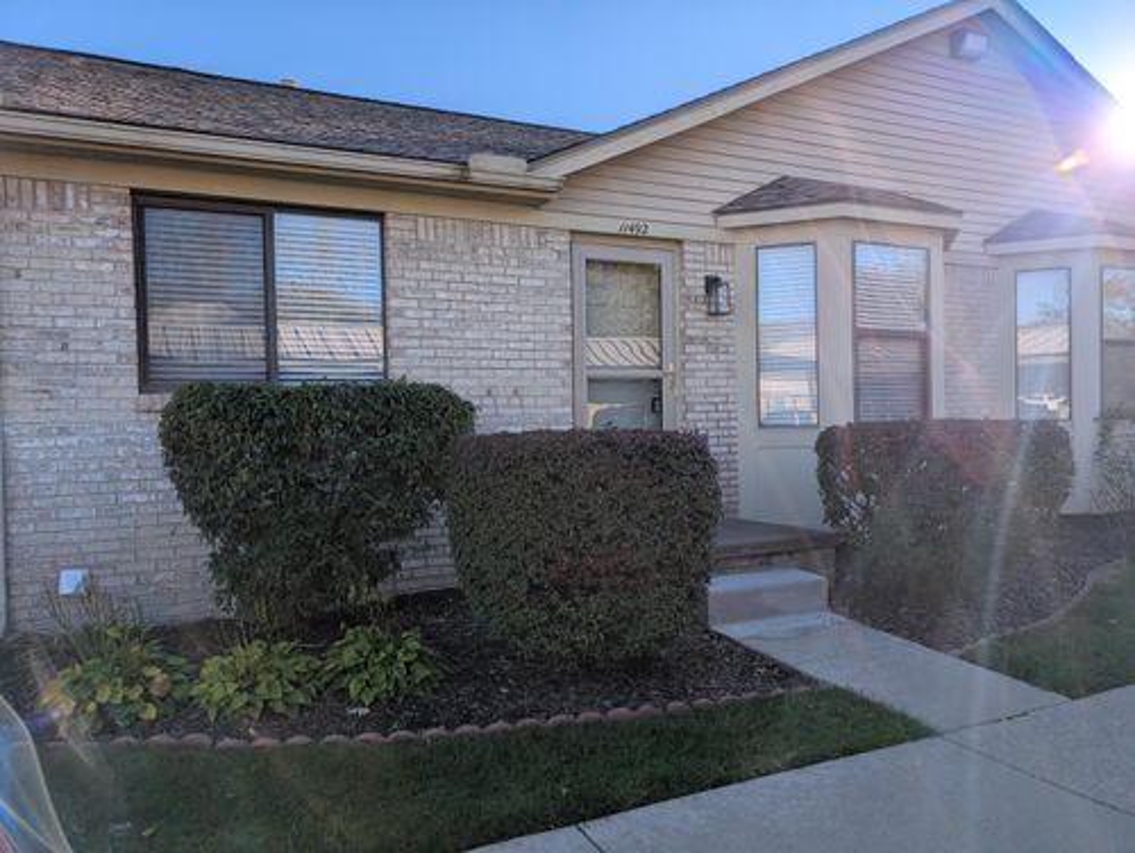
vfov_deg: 56.9
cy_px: 426
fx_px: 788
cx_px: 568
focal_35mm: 24
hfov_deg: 71.5
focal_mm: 6.9
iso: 20
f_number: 1.68
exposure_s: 1/840
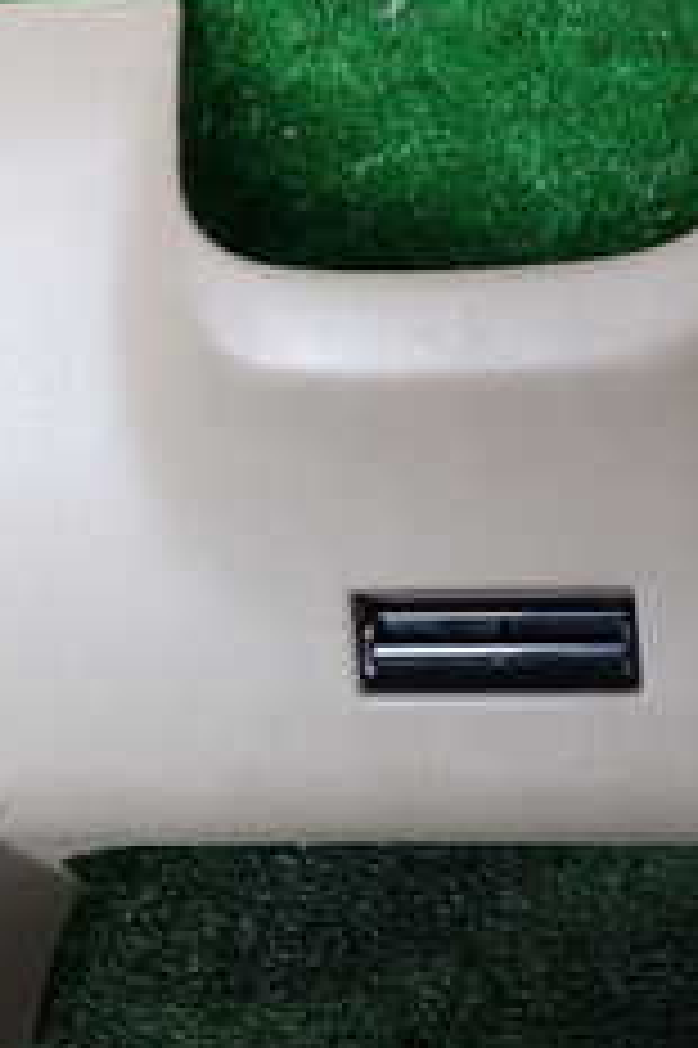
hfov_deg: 19.8
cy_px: 288
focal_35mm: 67
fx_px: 1951
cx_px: 648
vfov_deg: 29.7
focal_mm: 4.5
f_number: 2
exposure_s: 1/60
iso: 160
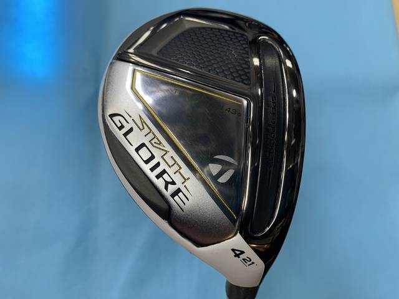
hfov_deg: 67.3
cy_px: 150
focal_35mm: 26
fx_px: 300
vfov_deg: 53.1
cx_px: 200
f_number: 1.8
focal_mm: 4.25
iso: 80
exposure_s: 1/120
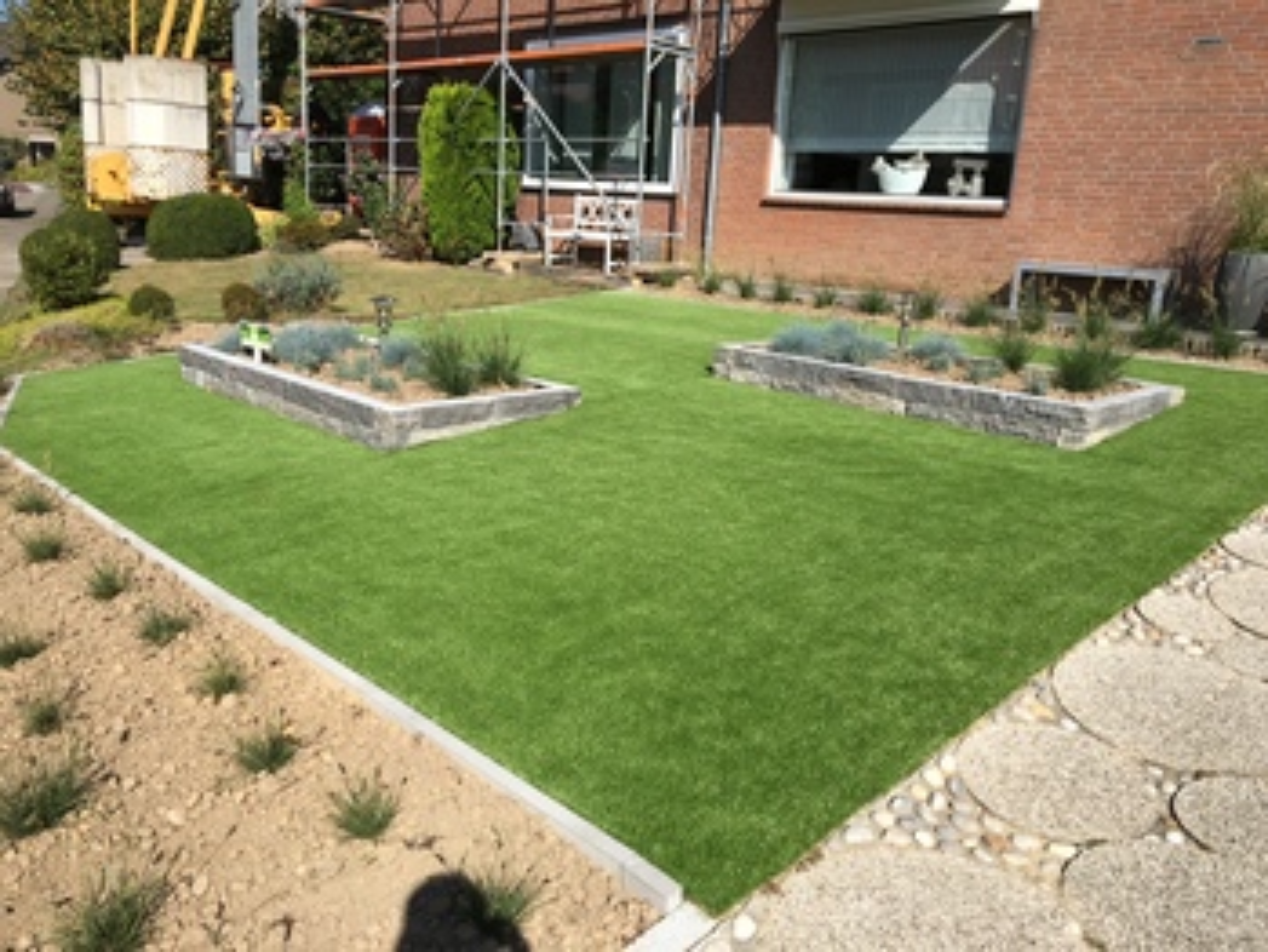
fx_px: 1063
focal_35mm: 29
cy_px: 476
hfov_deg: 61.6
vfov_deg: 48.3
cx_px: 634
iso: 25
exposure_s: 1/1832
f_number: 2.2
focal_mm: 4.15
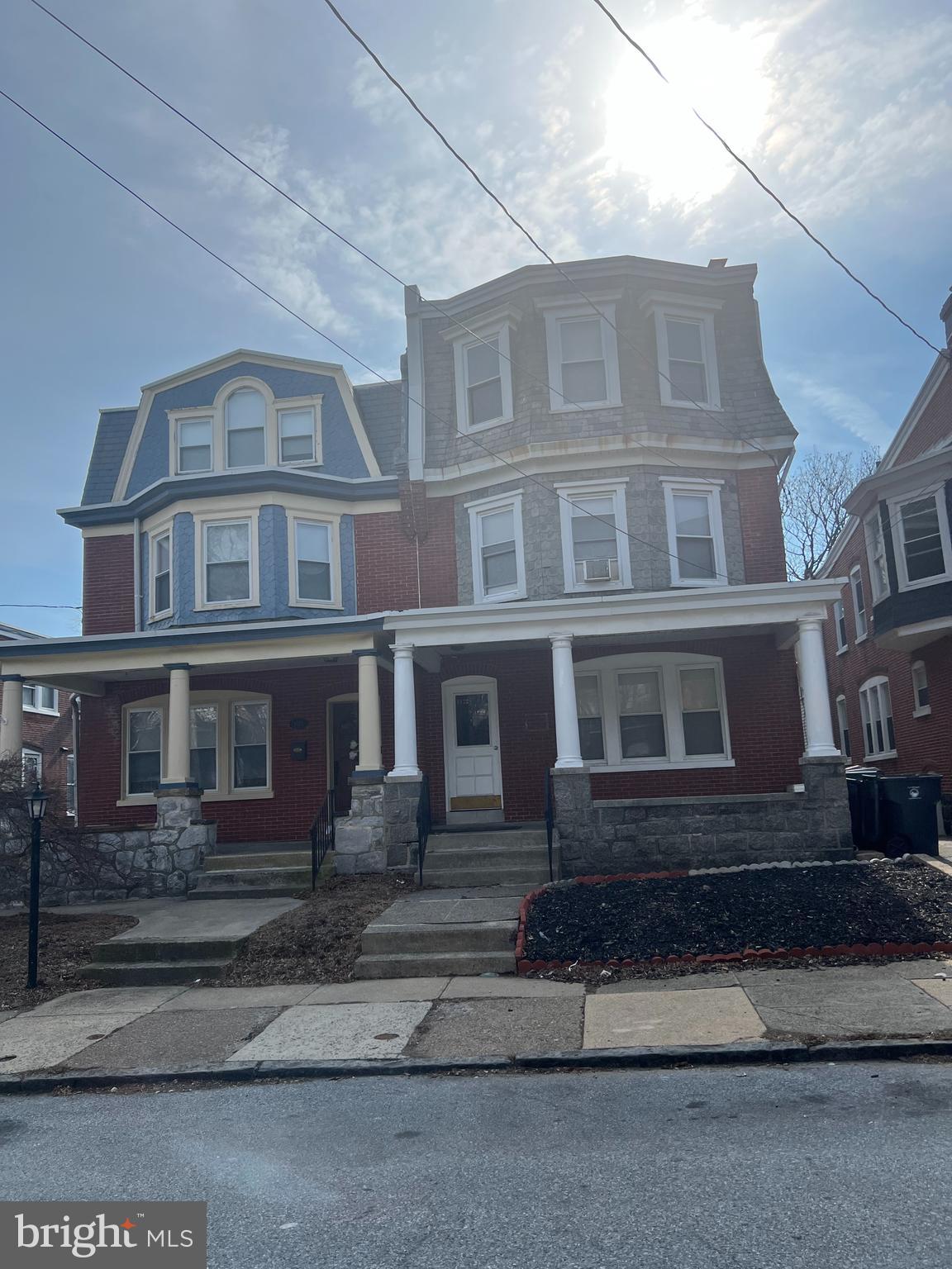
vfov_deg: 67.3
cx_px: 476
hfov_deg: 53.1
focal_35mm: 26
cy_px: 634
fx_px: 953
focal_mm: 5.7
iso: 50
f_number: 1.5
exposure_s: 1/7463
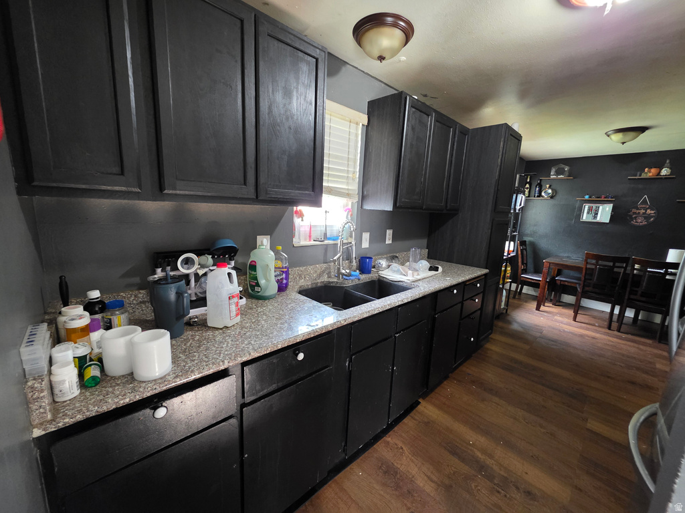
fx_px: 257
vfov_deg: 89.9
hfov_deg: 106.2
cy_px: 256
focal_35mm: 13
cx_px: 342
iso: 800
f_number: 1.9
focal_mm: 2.2
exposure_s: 1/60
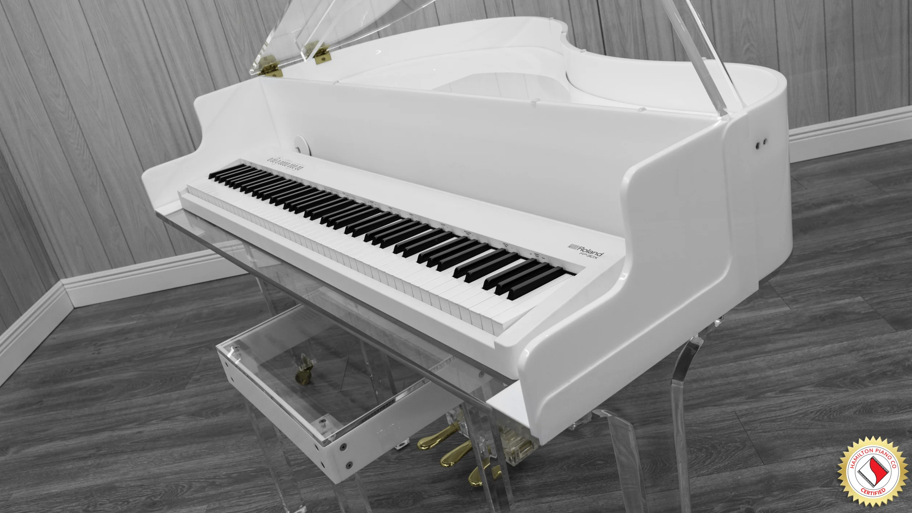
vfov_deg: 36.6
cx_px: 453
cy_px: 209
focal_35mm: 32
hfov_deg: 61.0
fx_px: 774
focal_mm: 30
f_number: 8
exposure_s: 1/60
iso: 800
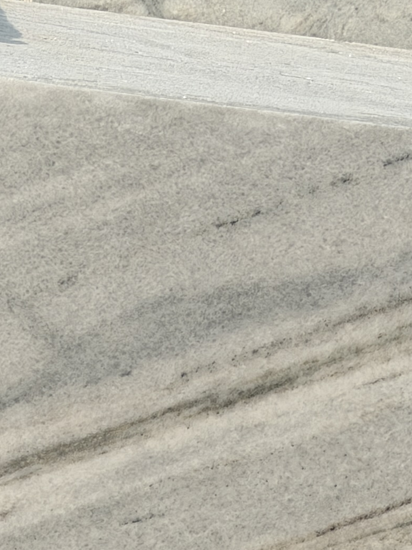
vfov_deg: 10.0
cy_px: 1045
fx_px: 2954
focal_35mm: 186
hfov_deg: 8.0
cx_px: 315
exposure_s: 1/7143
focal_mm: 6.76
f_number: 1.78
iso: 64
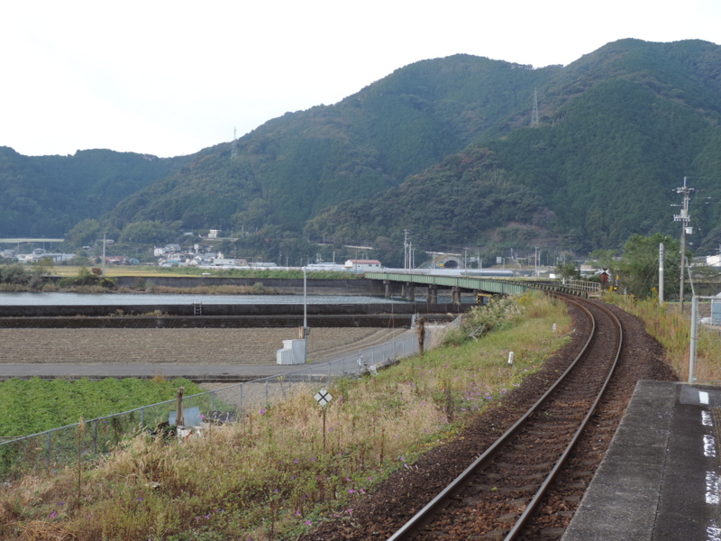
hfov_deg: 43.9
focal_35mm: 43
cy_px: 270
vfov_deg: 33.6
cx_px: 360
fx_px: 896
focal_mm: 7.6
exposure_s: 1/200
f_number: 3.4
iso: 80
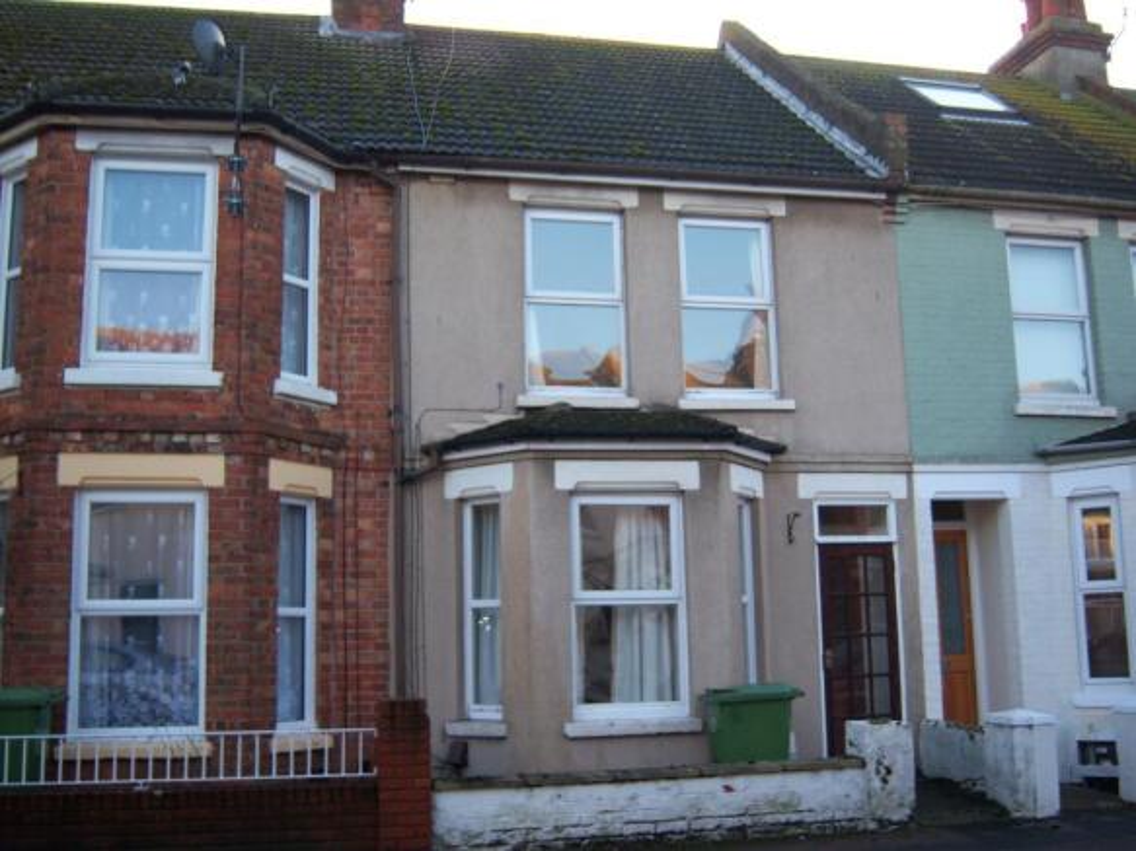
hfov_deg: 51.4
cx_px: 568
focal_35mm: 36
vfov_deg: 39.6
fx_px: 1181
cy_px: 426
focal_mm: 7.5
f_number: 2.8
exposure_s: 1/80
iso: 80
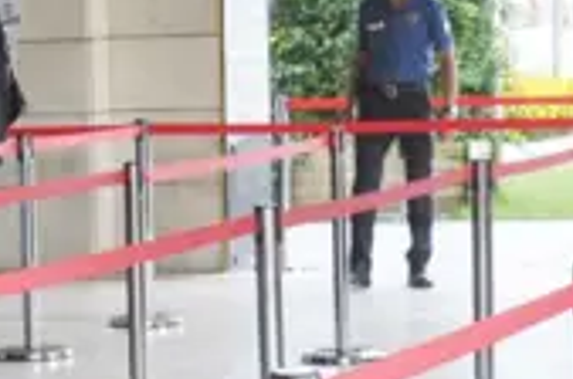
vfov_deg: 6.7
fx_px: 3225
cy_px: 240
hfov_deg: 9.8
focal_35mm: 203
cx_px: -305
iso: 400
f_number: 4
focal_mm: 26
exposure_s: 1/60
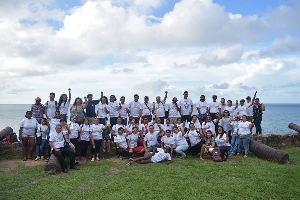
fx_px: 225
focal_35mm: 27
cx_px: 150
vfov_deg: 47.9
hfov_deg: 67.4
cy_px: 100
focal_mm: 18
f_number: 5.6
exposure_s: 1/250
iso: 100
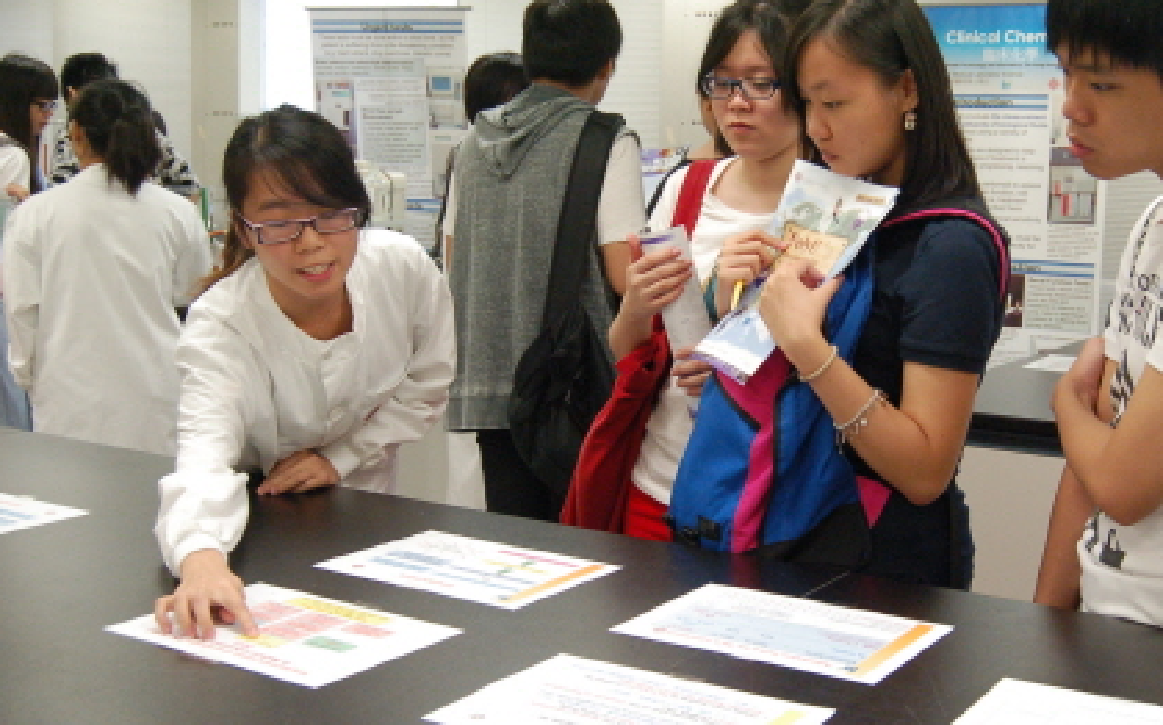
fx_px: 1521
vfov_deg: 26.8
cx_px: 728
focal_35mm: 48
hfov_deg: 41.5
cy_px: 332
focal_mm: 22
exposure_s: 1/80
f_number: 5
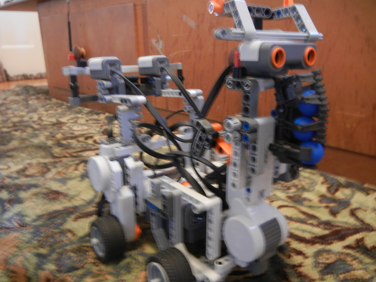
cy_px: 142
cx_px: 184
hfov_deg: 58.3
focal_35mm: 31
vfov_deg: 45.4
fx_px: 337
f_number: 3.5
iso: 400
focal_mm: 5.4
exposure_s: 1/2.7
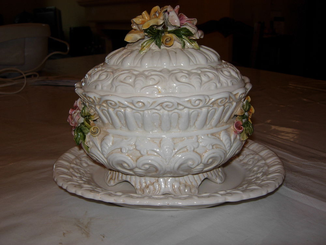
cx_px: 163
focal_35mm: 36
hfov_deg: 51.4
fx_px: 339
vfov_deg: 39.7
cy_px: 122
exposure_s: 1/45.2
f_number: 3.8
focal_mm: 7.5
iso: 50
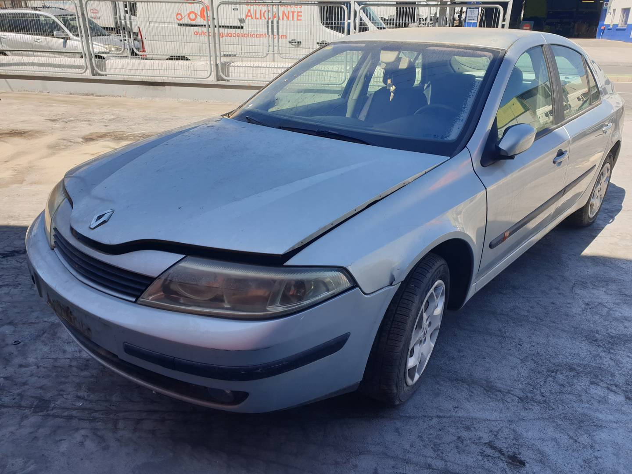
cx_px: 316
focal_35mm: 26
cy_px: 237
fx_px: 475
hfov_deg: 67.3
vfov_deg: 53.1
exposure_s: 1/836
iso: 50
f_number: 2.4
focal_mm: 4.3
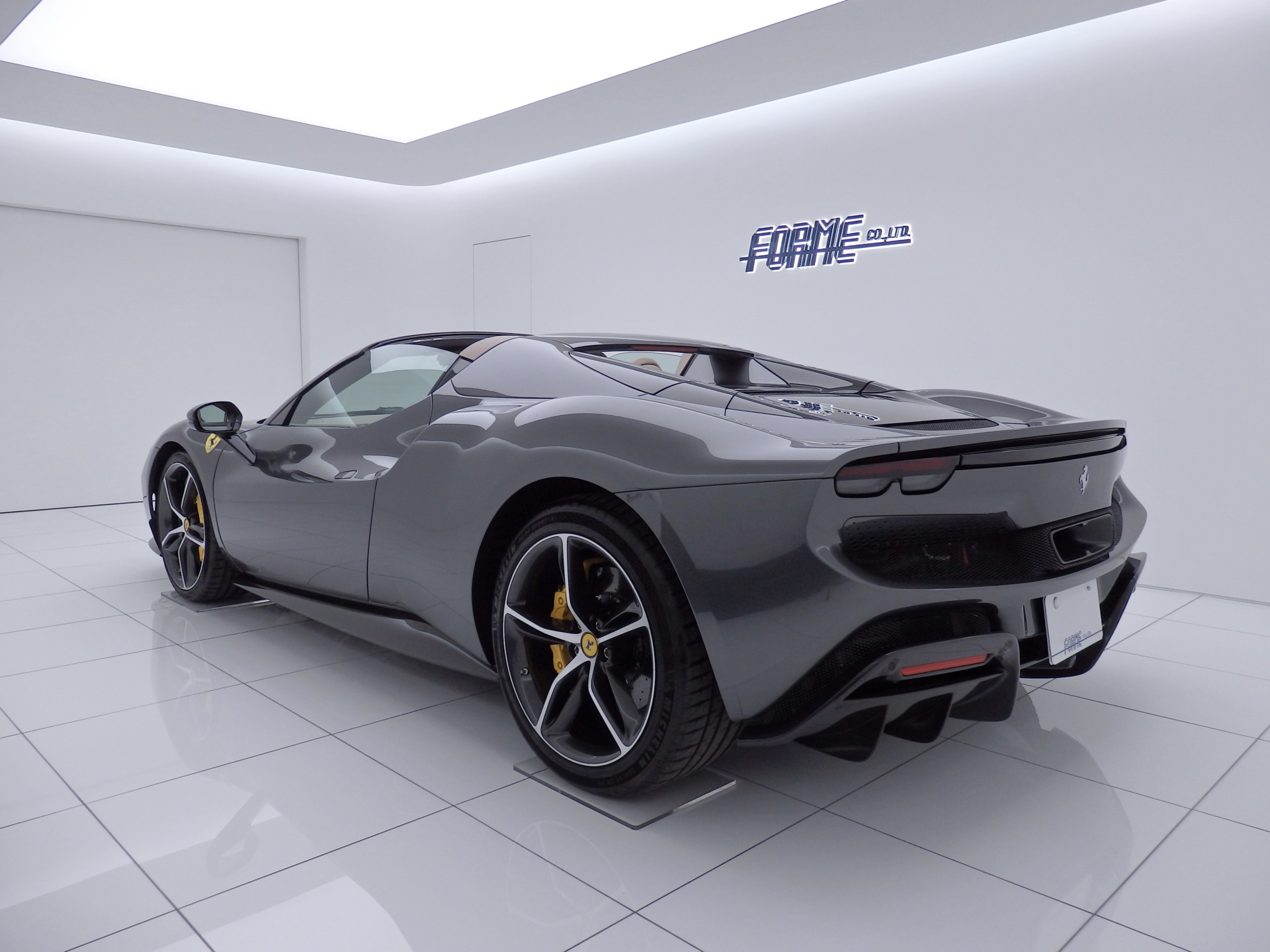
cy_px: 476
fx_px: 917
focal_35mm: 25
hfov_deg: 69.4
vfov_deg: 54.9
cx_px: 635
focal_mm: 4.5
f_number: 3
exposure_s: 1/160
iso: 125
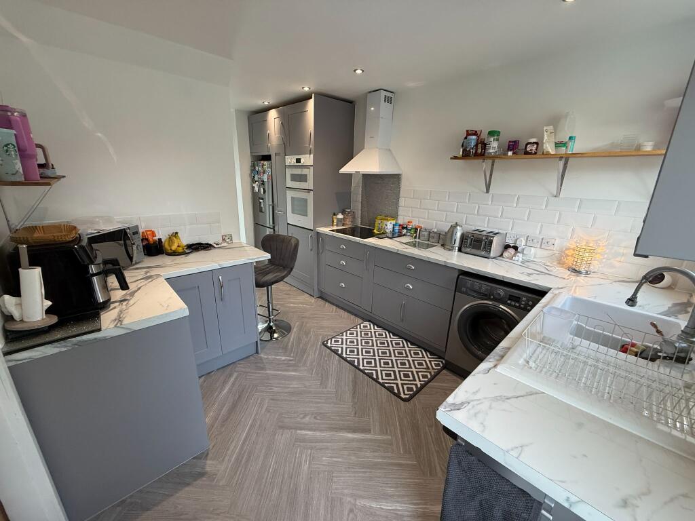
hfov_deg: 102.1
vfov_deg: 85.7
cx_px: 348
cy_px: 260
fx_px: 281
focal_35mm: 14
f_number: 2.2
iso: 160
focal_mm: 2.22
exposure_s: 1/100
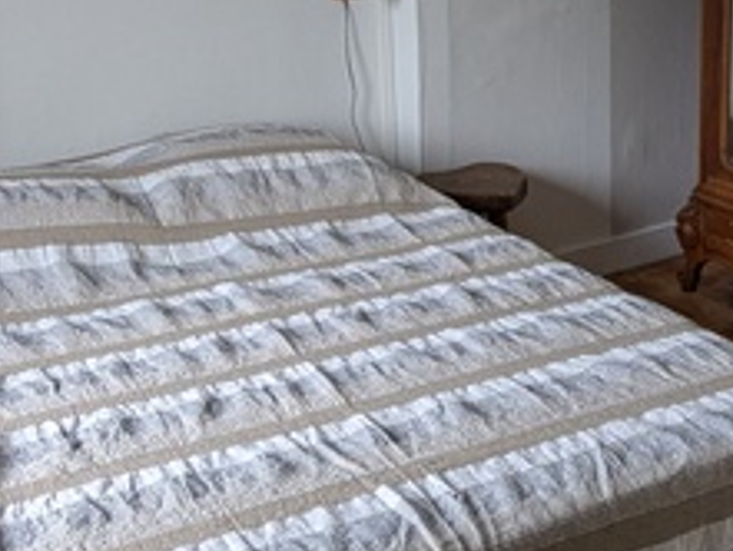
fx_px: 1229
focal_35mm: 58
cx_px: 677
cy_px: 23
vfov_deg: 24.3
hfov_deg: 31.5
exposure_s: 1/33.3
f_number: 2.2
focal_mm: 2.35
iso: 123
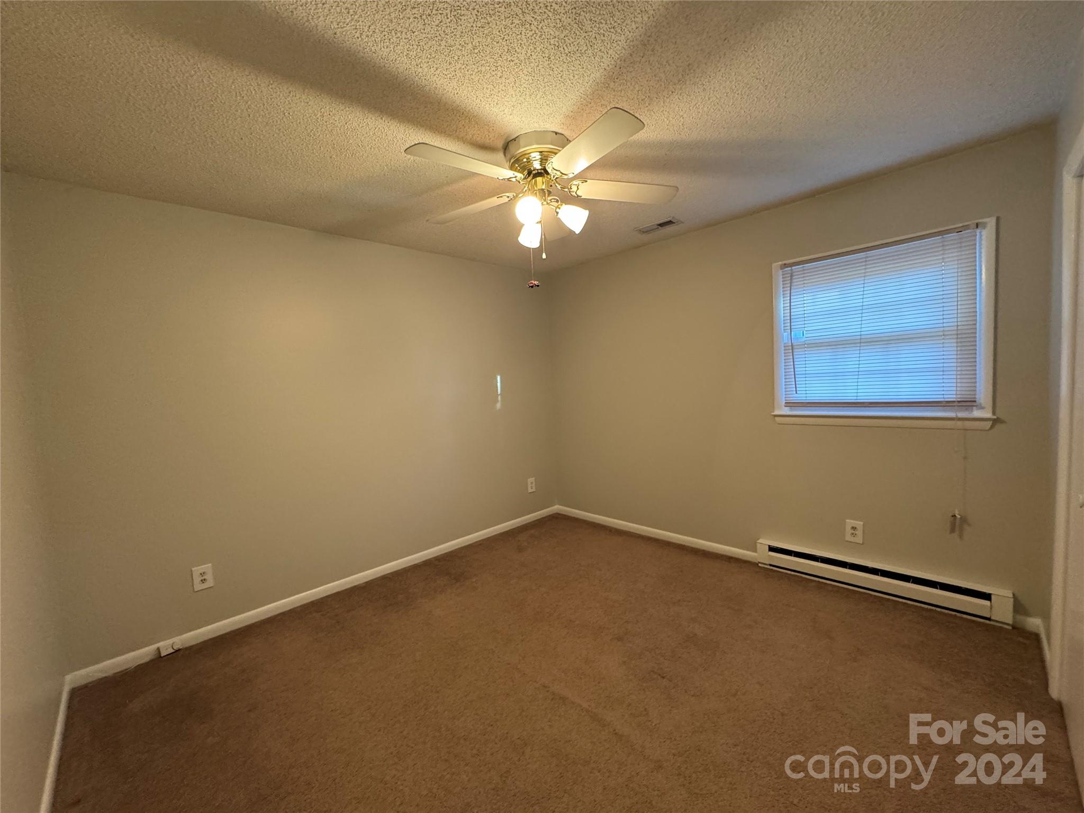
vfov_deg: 85.7
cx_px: 542
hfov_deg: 102.1
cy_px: 406
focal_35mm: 14
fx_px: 438
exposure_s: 1/60
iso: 500
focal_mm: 2.22
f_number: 2.2
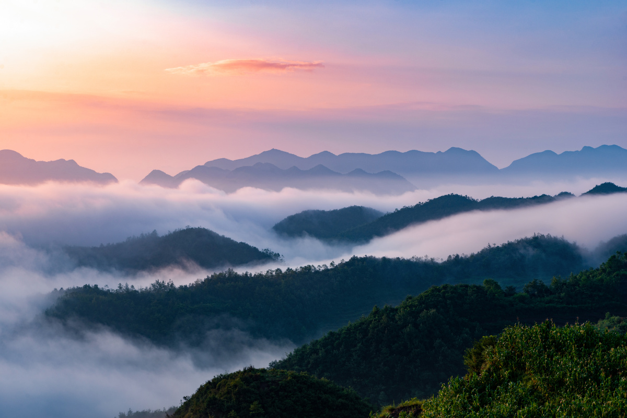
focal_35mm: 55
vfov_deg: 24.6
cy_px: 209
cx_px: 314
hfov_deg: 36.2
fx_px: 958
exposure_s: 1/100
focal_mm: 55
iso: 100
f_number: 9
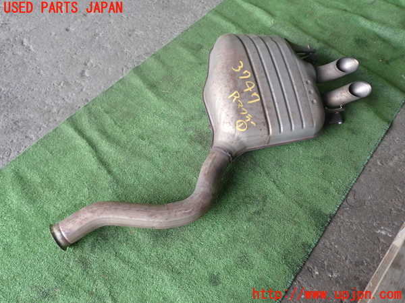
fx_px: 374
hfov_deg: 56.8
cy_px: 152
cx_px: 202
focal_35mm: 32
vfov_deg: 44.2
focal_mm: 5.79
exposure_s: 1/30
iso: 250
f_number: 2.4
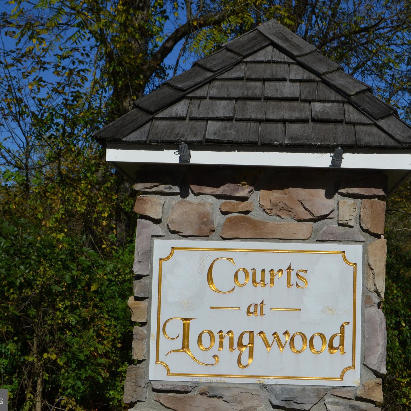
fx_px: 909
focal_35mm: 68
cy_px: 204
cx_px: 252
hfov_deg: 25.4
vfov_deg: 25.5
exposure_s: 1/400
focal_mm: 35
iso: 100
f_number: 10
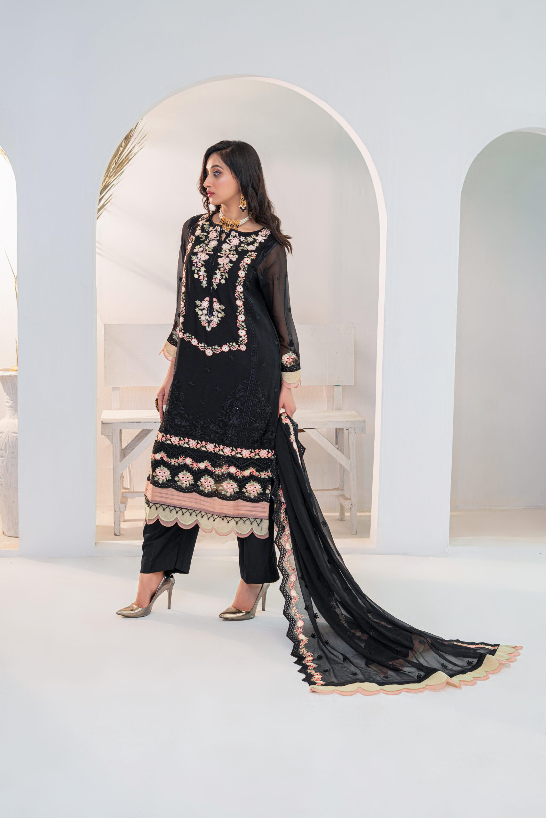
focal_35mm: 50
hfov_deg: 27.0
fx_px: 1137
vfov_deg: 39.6
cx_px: 273
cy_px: 409
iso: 200
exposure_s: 1/100
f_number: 4.5
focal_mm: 50
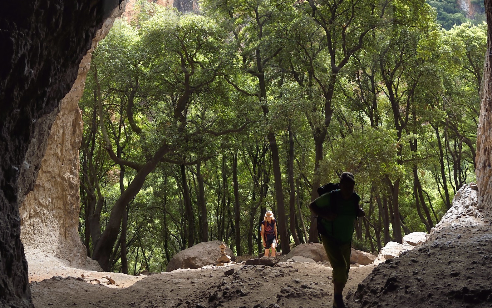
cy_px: 16
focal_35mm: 45
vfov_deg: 27.3
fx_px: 603
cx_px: 248
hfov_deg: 44.4
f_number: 7.1
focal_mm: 29
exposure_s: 1/80
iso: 200
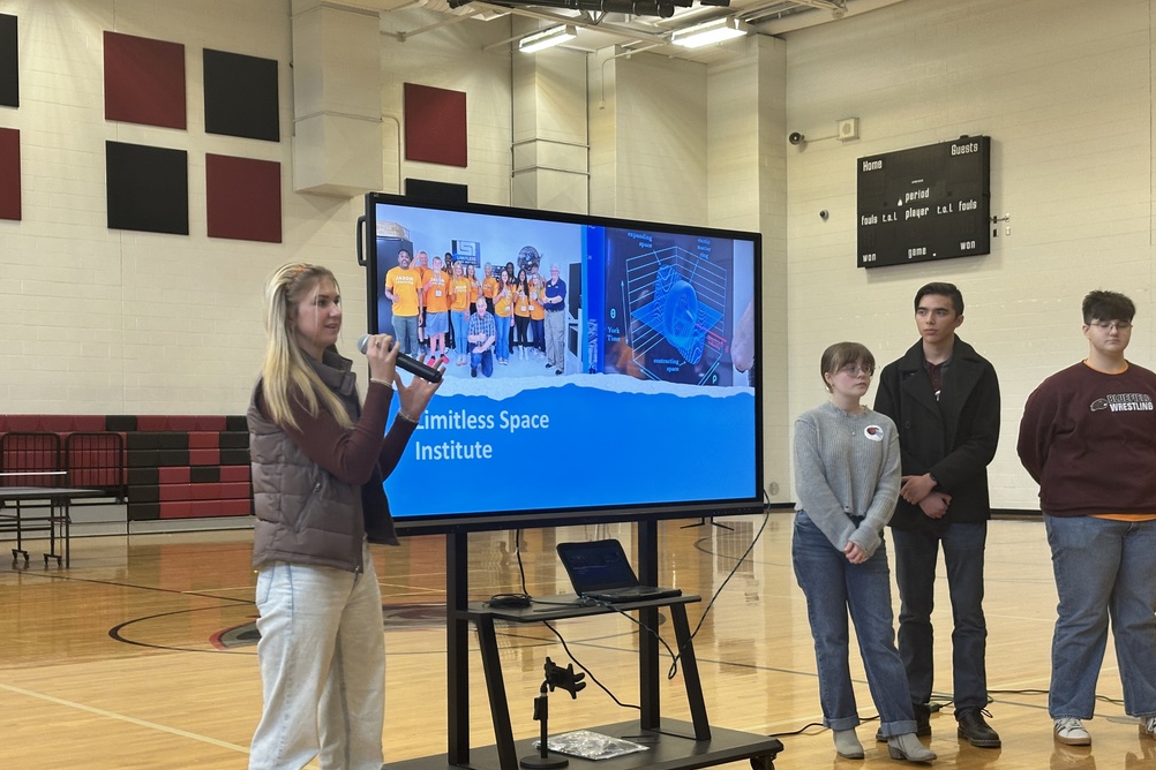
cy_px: 441
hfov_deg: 38.9
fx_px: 1638
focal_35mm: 51
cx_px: 588
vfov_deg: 26.5
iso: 125
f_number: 1.78
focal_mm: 6.86
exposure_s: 1/60
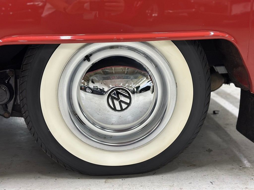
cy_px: 95
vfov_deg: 30.3
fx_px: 352
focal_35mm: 48
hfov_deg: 39.7
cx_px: 127
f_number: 1.78
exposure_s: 1/60
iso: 250
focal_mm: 6.86
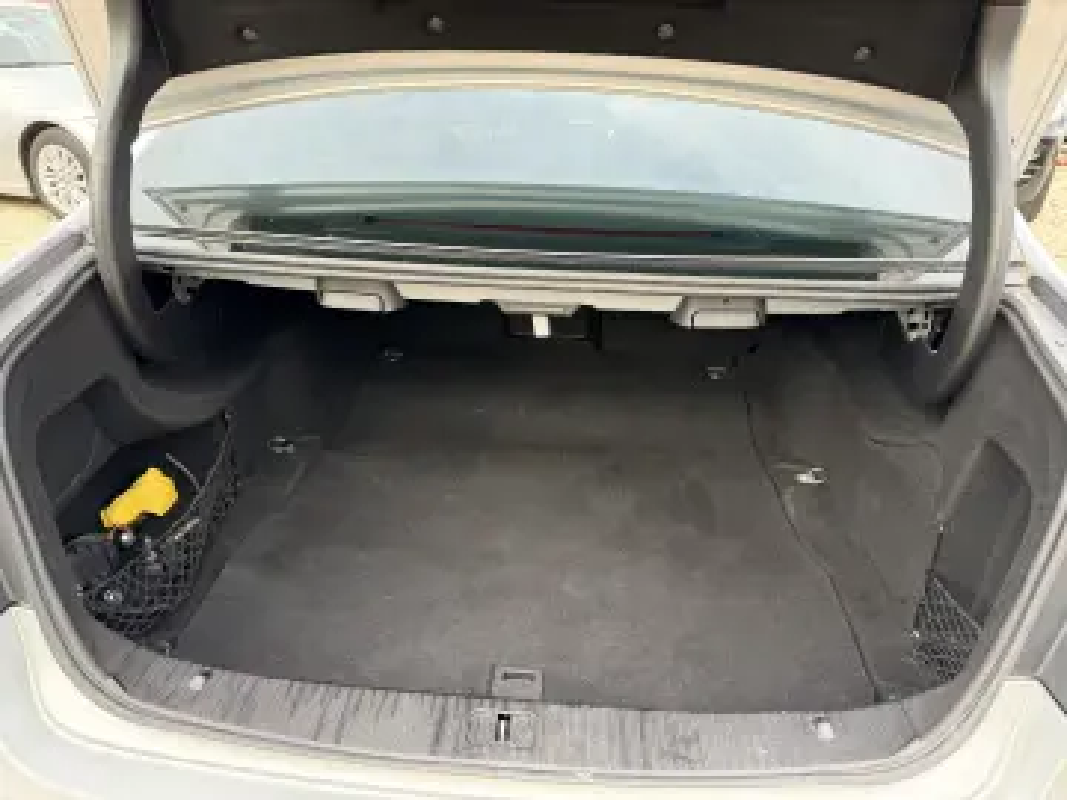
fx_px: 740
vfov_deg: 56.8
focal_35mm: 24
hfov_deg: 71.6
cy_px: 400
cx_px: 534
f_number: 1.78
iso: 100
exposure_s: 1/142
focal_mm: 6.76
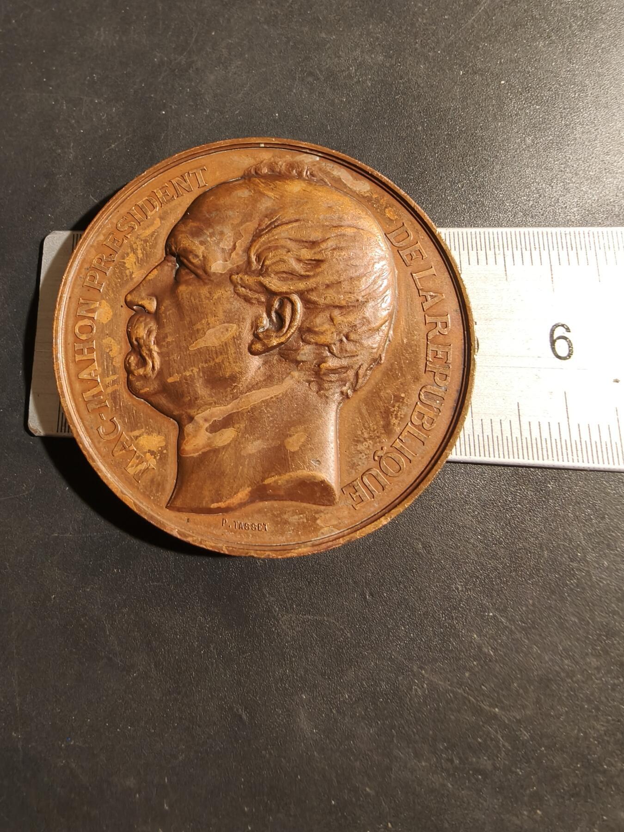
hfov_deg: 58.9
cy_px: 416
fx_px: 553
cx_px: 312
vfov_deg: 73.9
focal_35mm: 23
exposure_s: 1/50
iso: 250
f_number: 2
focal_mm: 2.32
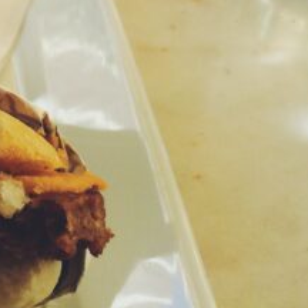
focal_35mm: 103
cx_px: -258
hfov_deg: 14.7
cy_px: -133
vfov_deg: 15.7
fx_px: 1037
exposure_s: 1/268
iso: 32
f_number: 2.2
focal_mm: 4.12
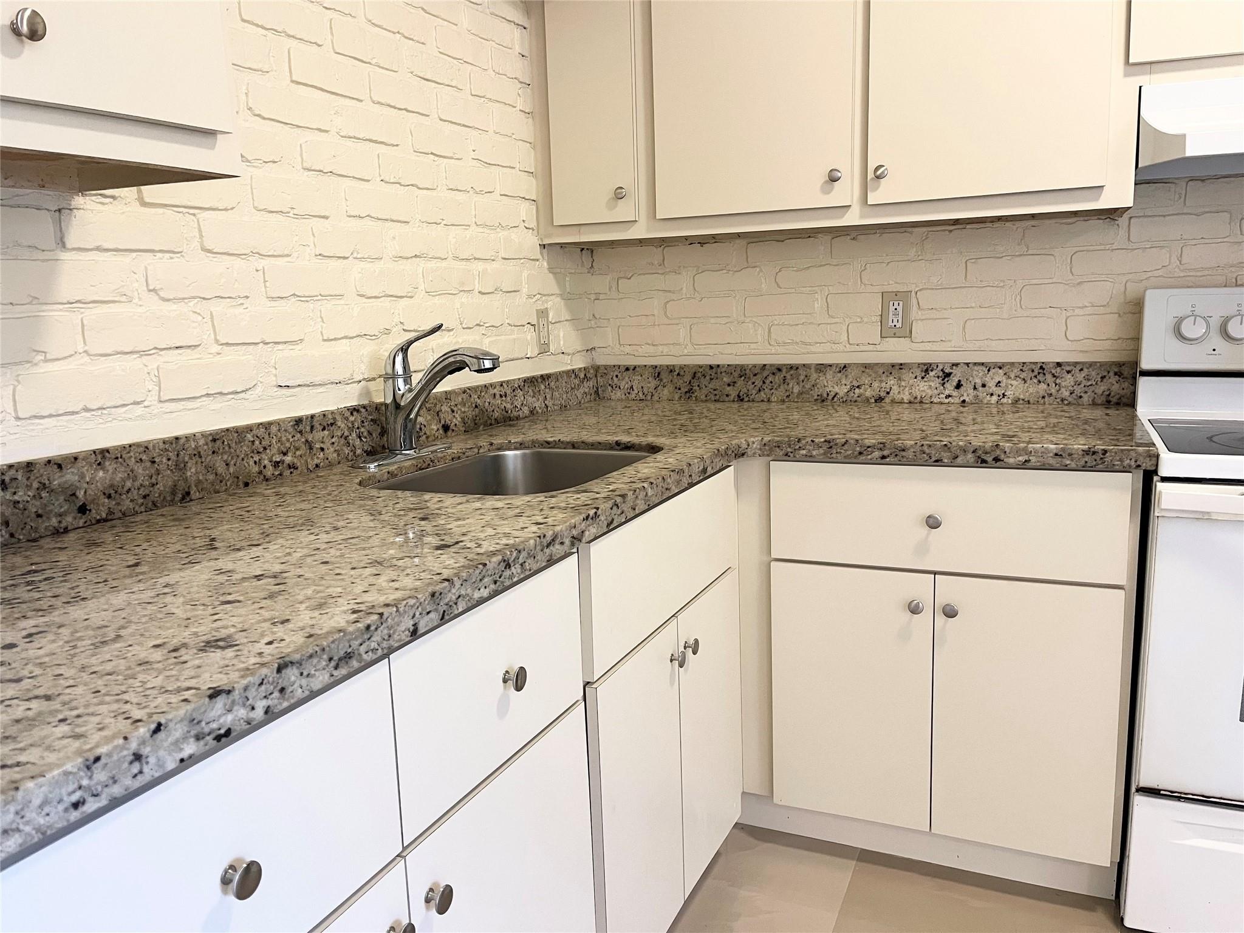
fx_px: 934
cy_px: 466
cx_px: 622
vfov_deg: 53.1
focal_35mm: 26
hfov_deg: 67.3
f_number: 1.6
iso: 250
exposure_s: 1/60
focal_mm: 5.1
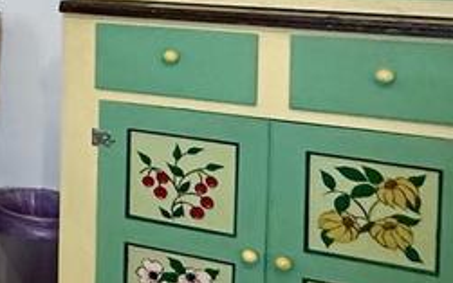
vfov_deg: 14.9
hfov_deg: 18.1
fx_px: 1050
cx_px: -411
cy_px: -52
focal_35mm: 85
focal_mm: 2.22
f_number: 2.2
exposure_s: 1/60
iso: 320
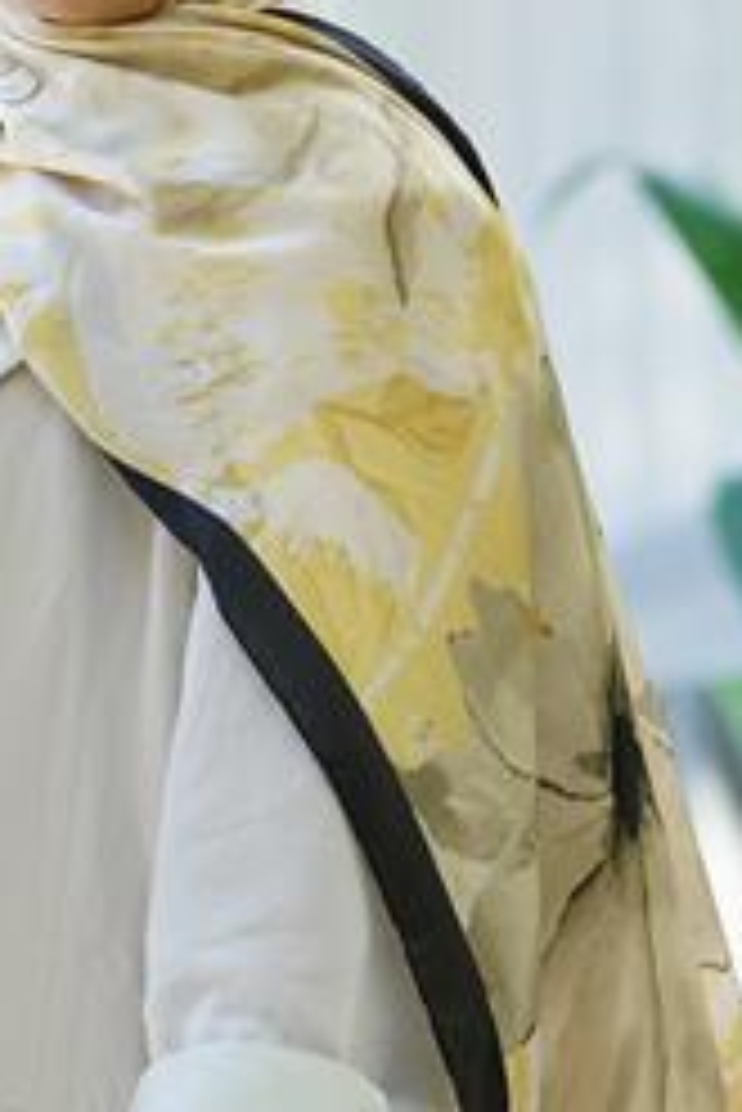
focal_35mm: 254
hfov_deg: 5.4
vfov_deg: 8.1
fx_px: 7841
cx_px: 117
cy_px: 356
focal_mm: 135
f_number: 5.6
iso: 500
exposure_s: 1/125
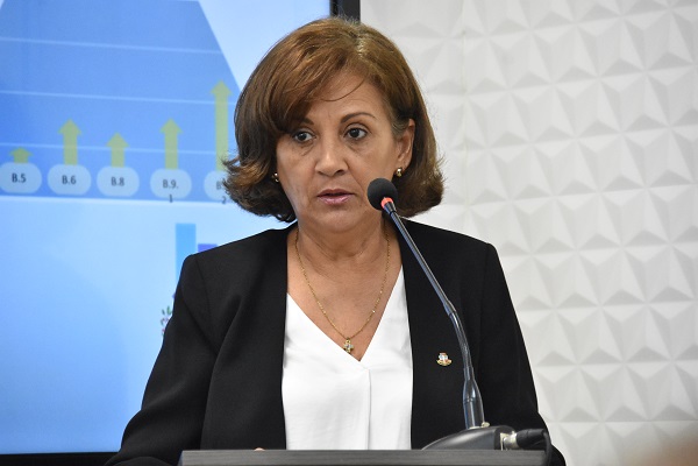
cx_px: 349
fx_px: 6398
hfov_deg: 6.2
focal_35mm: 330
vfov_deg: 4.2
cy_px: 233
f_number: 5.6
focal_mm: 220
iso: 8000
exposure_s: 1/400
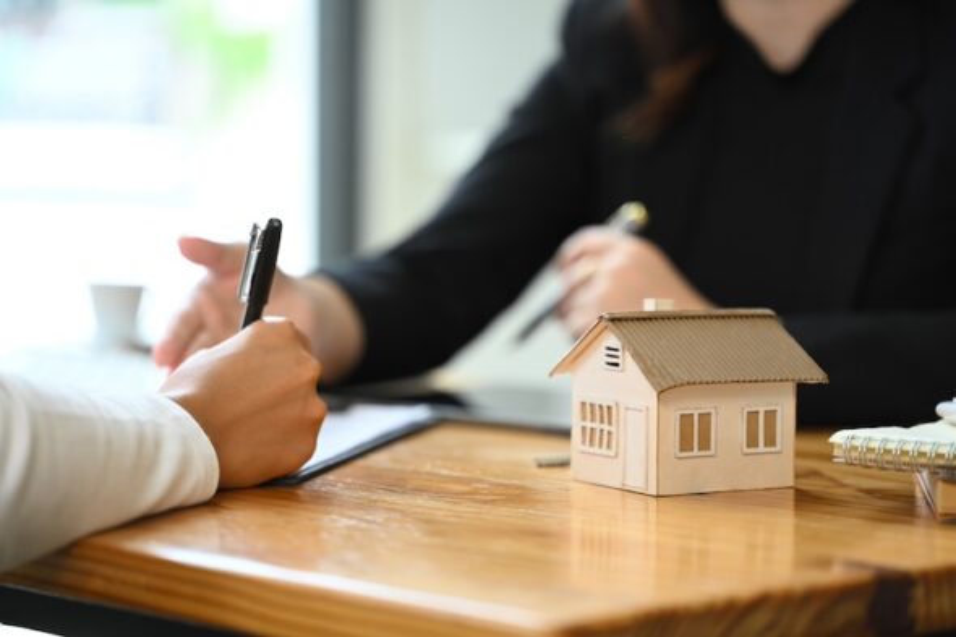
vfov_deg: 13.0
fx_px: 2787
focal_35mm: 105
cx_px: 478
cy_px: 318
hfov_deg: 19.5
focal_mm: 105
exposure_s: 1/250
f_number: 3
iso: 500
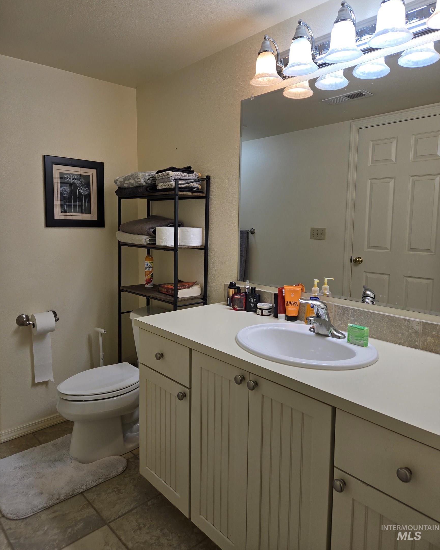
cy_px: 260
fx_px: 391
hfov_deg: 58.8
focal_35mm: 24
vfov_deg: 70.2
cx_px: 220
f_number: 1.8
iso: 32
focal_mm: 5.4
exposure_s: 1/120
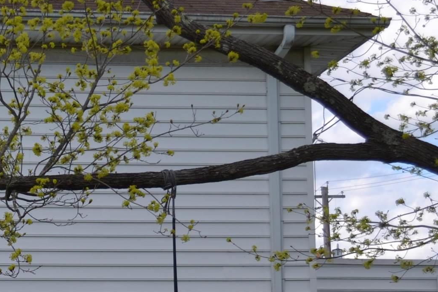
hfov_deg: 18.1
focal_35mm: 107
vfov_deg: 12.6
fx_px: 1302
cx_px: -90
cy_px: 314
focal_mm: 24
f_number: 4
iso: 100
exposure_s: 1/400
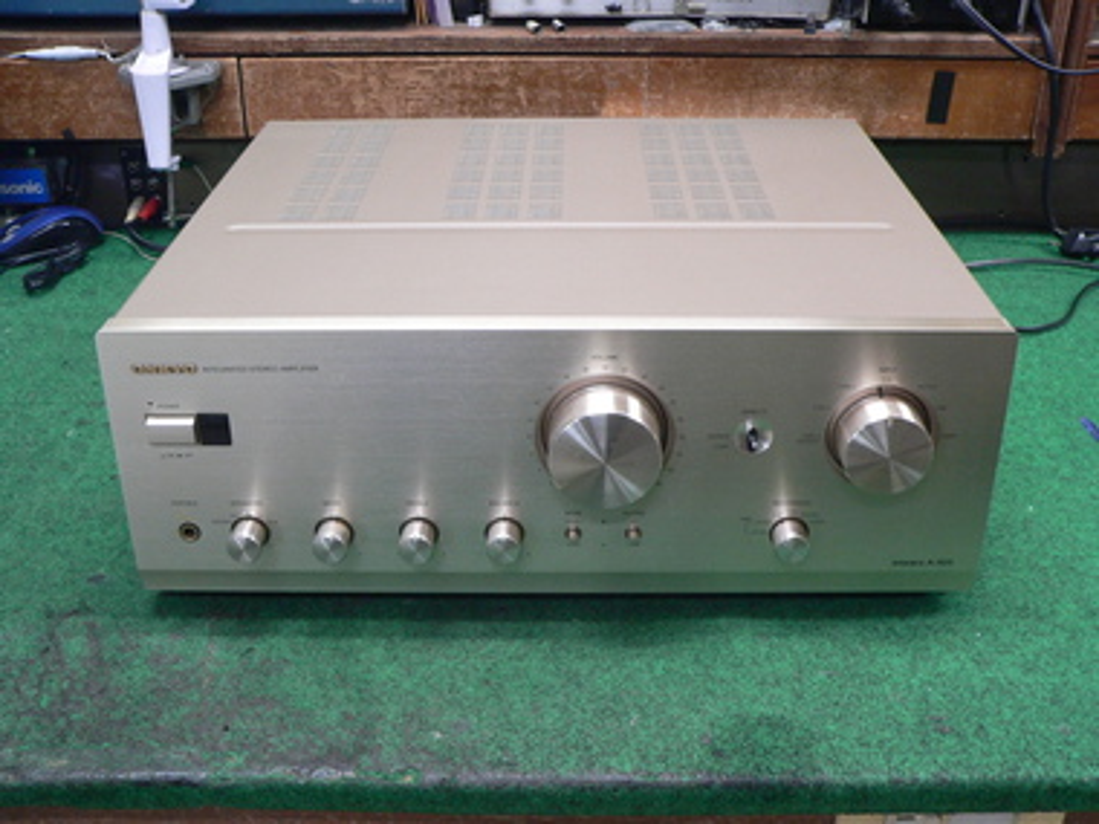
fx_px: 1270
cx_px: 550
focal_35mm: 40
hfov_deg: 46.8
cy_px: 412
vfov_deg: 36.0
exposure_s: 1/15
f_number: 2.8
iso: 200
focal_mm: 6.7
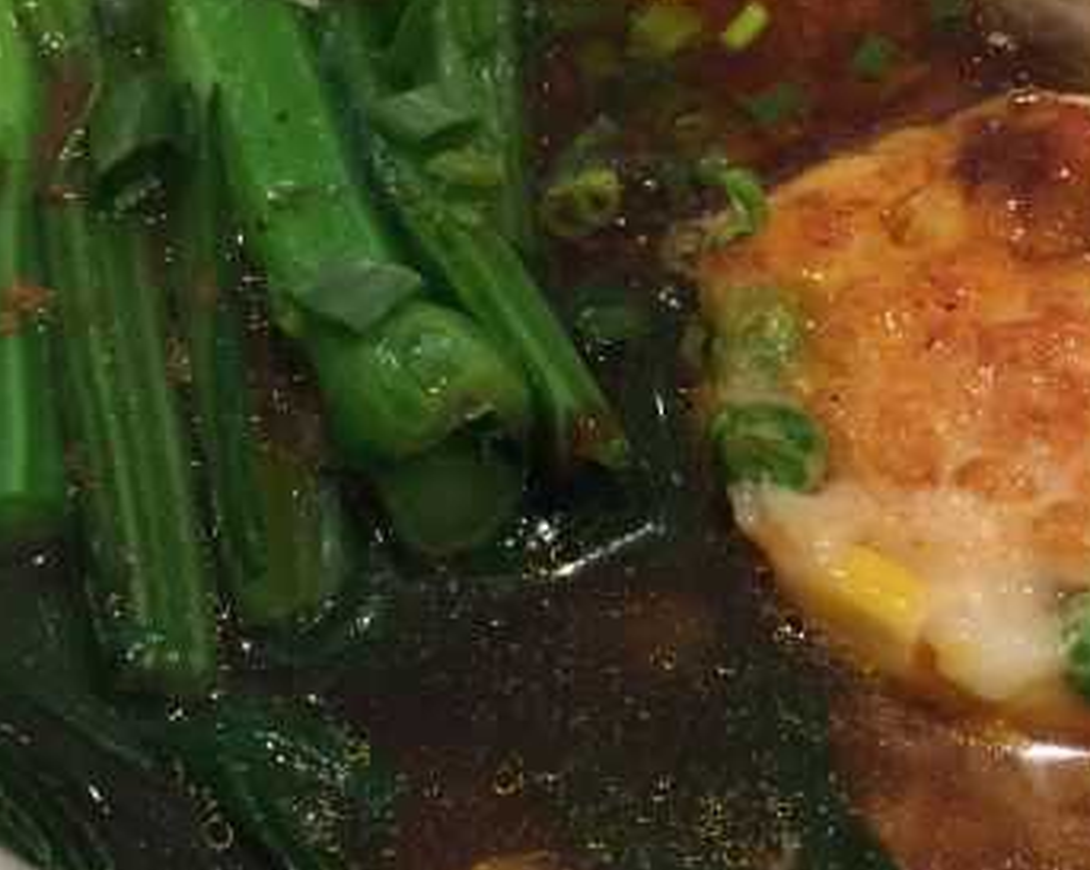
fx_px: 1869
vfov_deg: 26.1
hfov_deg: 32.5
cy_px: 308
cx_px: 618
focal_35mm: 58
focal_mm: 4.15
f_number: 2.2
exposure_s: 1/33
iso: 250
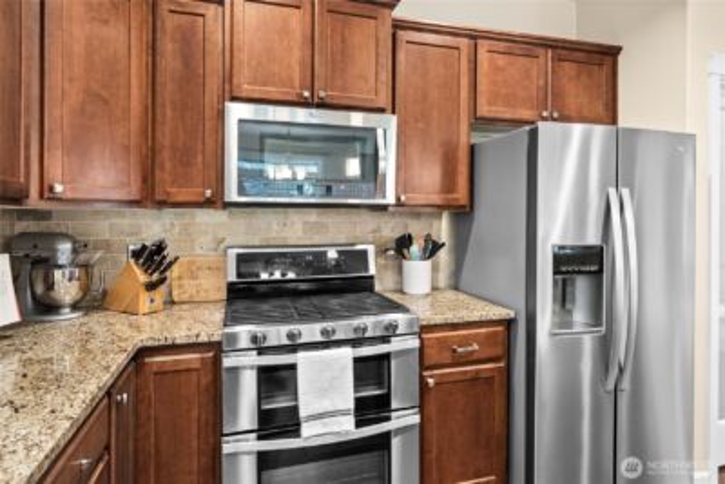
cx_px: 362
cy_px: 242
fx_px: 383
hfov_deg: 86.9
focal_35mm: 19
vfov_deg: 64.6
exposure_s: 1/2
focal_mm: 19
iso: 1000
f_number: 7.1
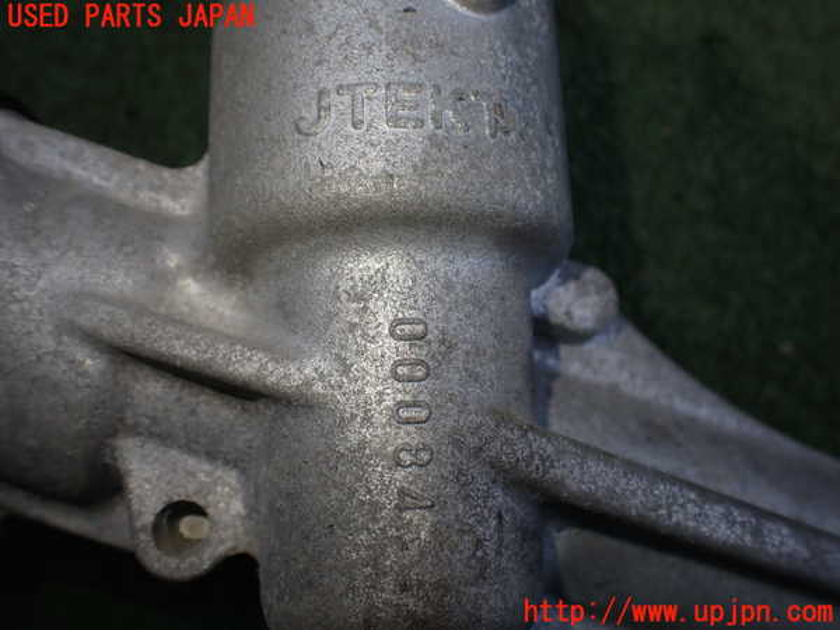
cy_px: 315
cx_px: 420
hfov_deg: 60.0
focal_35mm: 30
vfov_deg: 46.8
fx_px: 728
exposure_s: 1/125
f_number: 2.3
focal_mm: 5.4
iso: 125
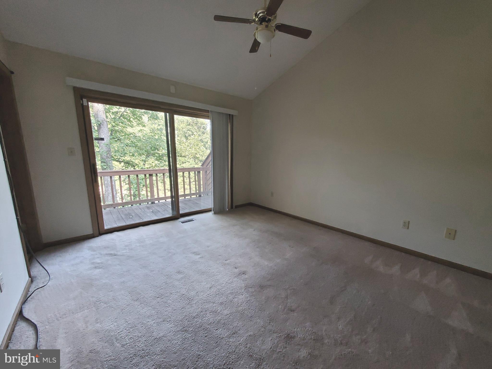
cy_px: 184
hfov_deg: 106.2
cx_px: 246
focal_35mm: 13
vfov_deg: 89.9
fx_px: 185
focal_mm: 1.8
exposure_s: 1/42
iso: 320
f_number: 2.2
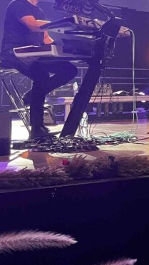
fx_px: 548
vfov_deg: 26.5
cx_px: 304
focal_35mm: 78
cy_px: 42
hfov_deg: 13.2
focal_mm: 5.1
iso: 250
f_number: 1.6
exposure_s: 1/60
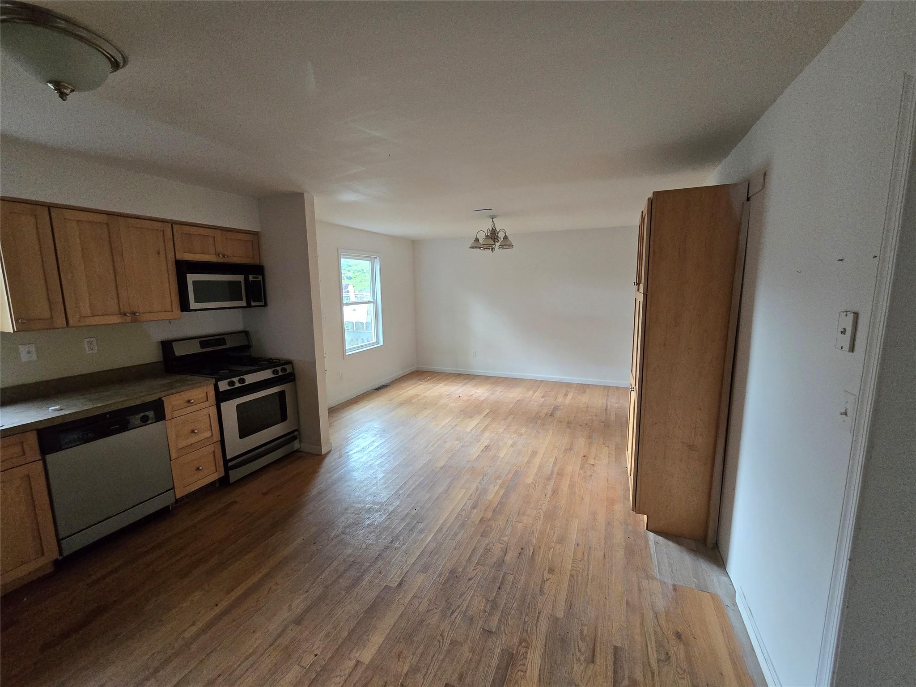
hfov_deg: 106.2
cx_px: 458
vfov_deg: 89.9
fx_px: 344
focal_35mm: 13
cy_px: 344
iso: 640
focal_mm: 2.2
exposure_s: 1/100
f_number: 2.2
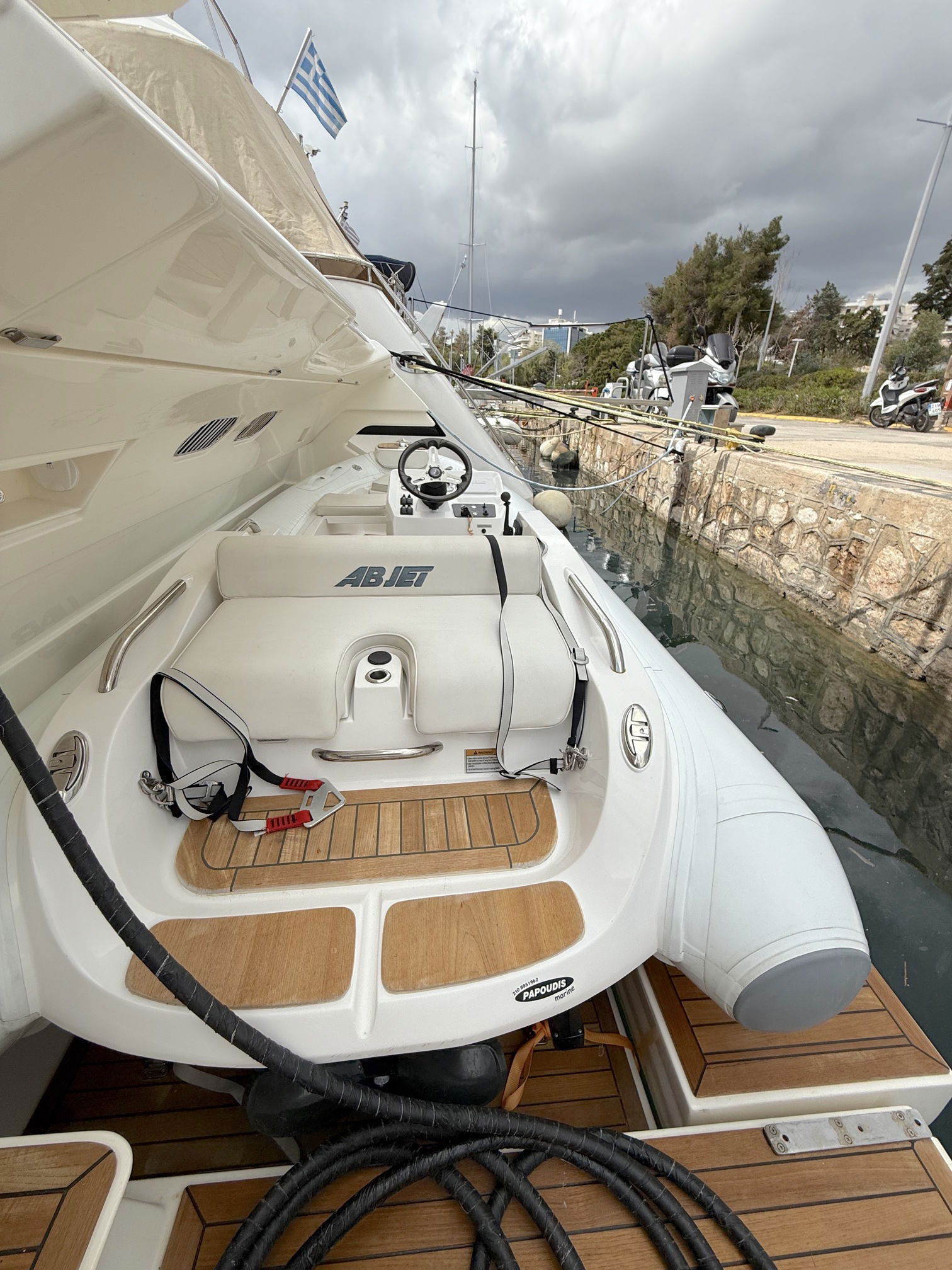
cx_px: 476
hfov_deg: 85.7
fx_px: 513
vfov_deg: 102.1
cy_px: 635
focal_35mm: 14
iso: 50
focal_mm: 2.22
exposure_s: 1/2506
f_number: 2.2
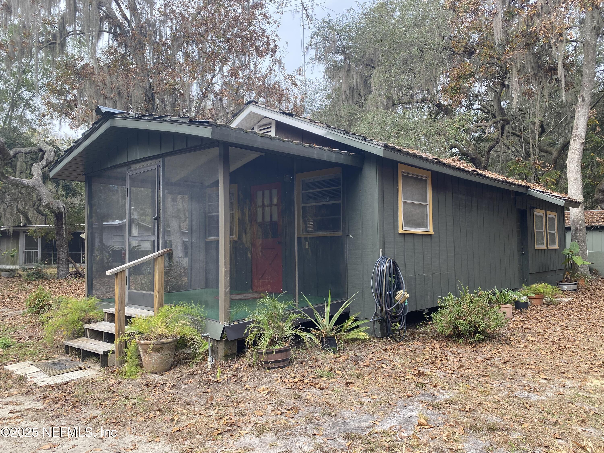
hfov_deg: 67.3
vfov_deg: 53.1
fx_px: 454
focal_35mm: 26
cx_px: 302
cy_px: 226
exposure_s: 1/390
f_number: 1.8
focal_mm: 4.25
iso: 32
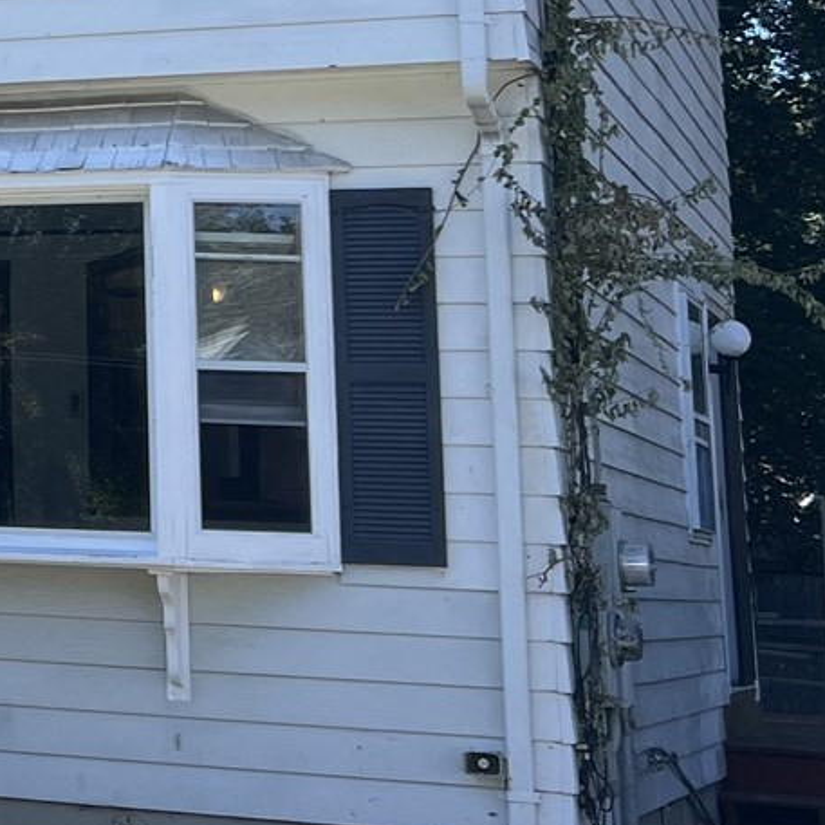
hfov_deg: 15.0
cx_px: -585
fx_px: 2777
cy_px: -72
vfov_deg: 16.4
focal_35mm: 103
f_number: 1.5
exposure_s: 1/1869
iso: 50
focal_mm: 5.7
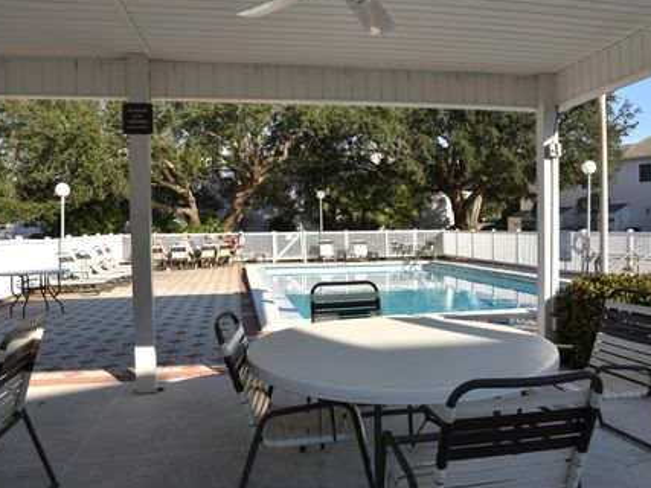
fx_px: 508
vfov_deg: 51.3
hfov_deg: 65.2
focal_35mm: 27
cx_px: 361
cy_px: 243
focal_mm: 24
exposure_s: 1/320
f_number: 9
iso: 200
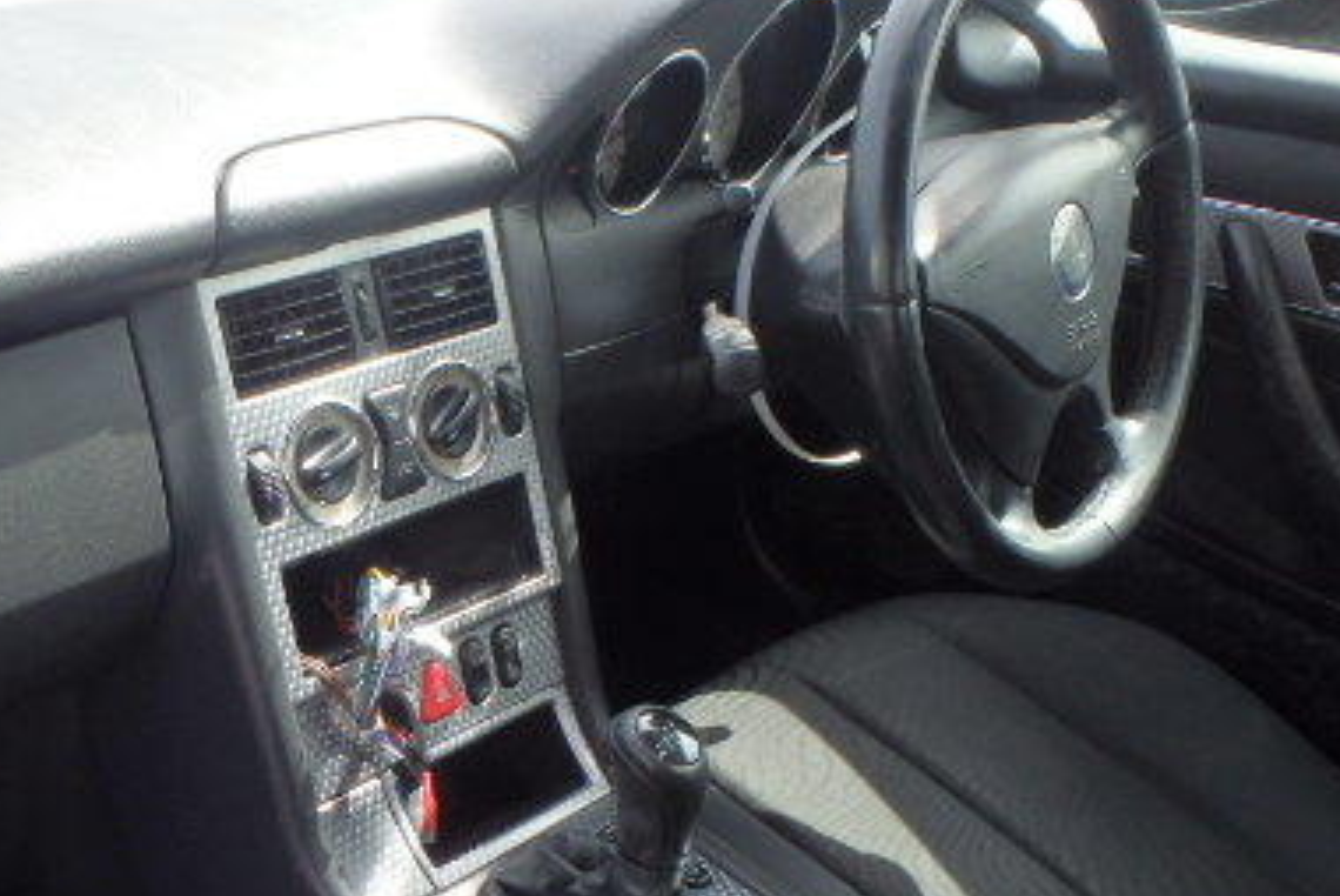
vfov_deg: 27.3
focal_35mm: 49
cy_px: 624
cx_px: 226
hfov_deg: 38.5
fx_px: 1825
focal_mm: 5
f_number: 3.9
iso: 125
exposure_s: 1/250
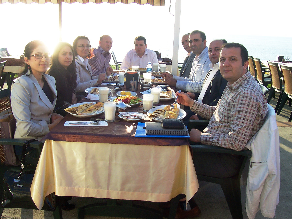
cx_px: 146
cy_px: 110
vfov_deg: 38.7
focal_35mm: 37
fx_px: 312
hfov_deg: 50.1
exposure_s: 1/180
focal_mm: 5.6
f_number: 5.6
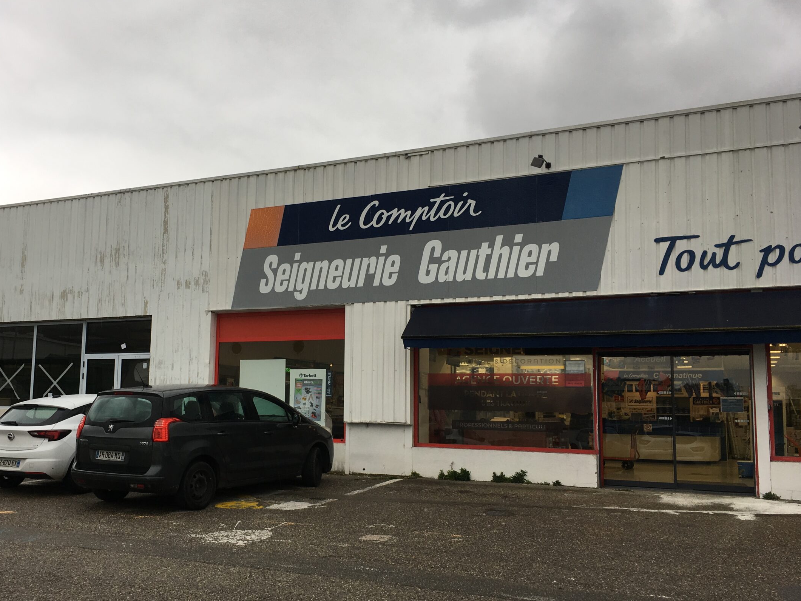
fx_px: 810
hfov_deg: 52.2
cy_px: 335
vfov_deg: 40.6
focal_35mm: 35
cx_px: 318
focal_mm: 4.15
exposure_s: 1/123
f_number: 2.2
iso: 25
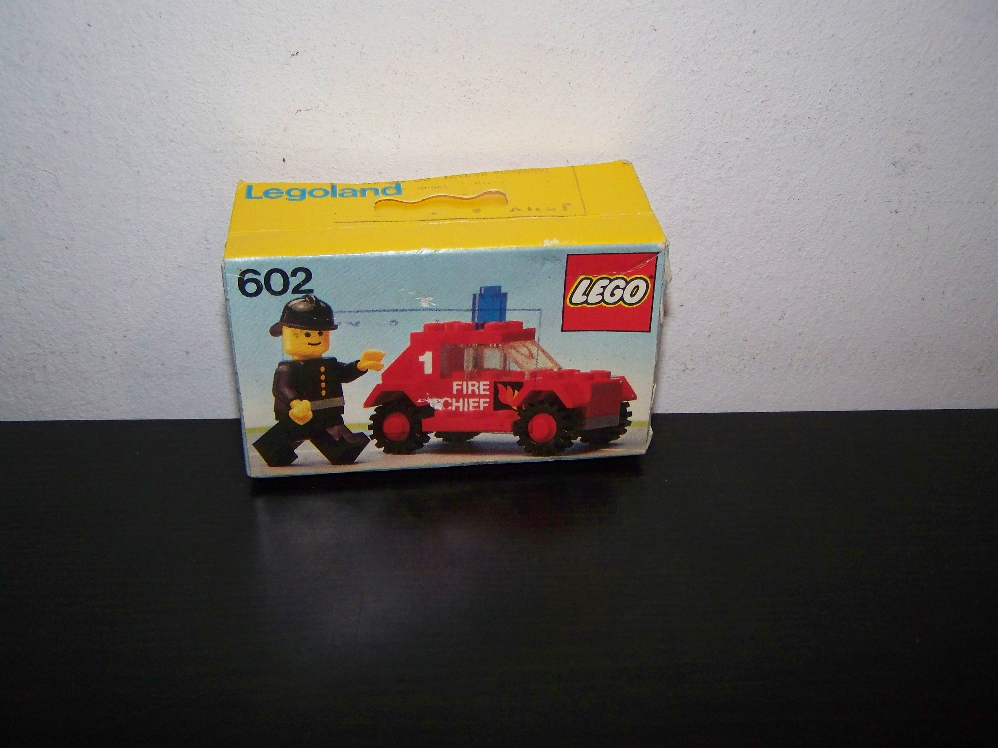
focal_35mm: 38
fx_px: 1096
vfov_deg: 37.7
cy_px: 374
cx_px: 499
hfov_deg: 49.0
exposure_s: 1/30
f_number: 2.8
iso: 200
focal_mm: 6.3
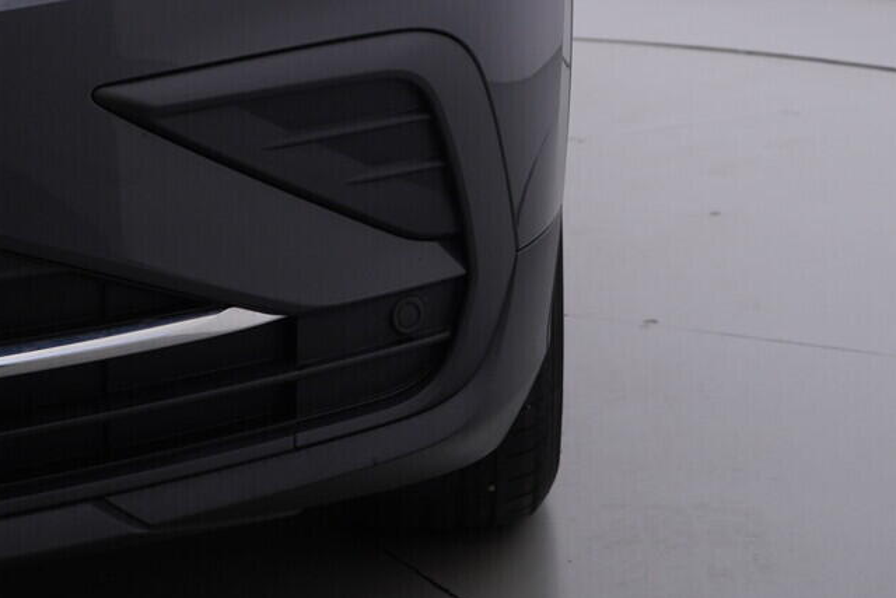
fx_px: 2016
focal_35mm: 81
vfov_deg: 16.3
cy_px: -67
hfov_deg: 25.0
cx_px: 531
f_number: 4.5
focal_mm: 24
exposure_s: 1/100
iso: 125
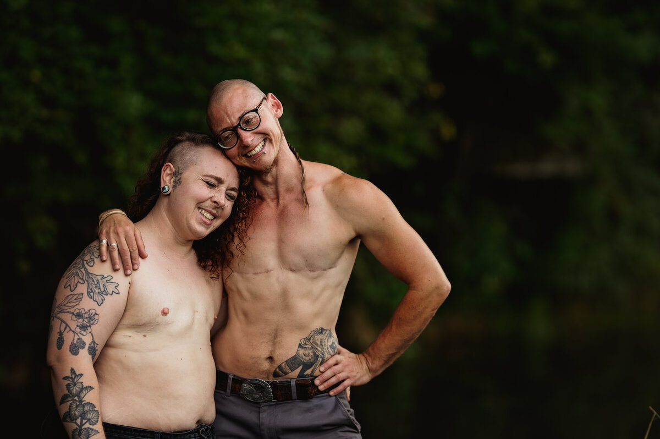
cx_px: 330
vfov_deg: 10.1
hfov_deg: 15.2
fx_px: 2473
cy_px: 220
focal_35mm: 135
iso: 125
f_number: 1.8
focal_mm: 135
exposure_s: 1/320
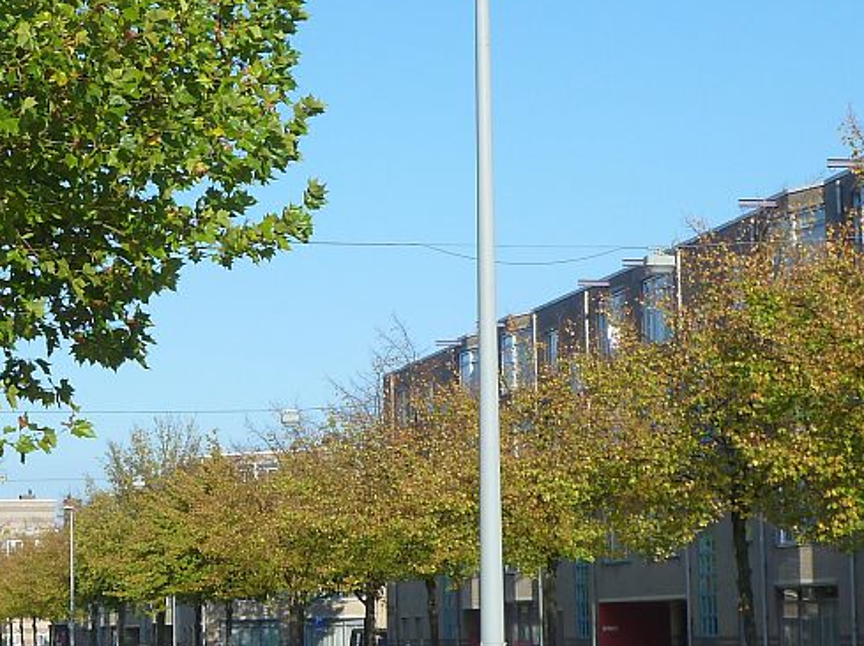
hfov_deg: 18.0
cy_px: 342
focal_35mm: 109
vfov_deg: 13.6
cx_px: 316
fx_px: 2719
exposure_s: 1/500
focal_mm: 8.5
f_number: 3.8
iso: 80
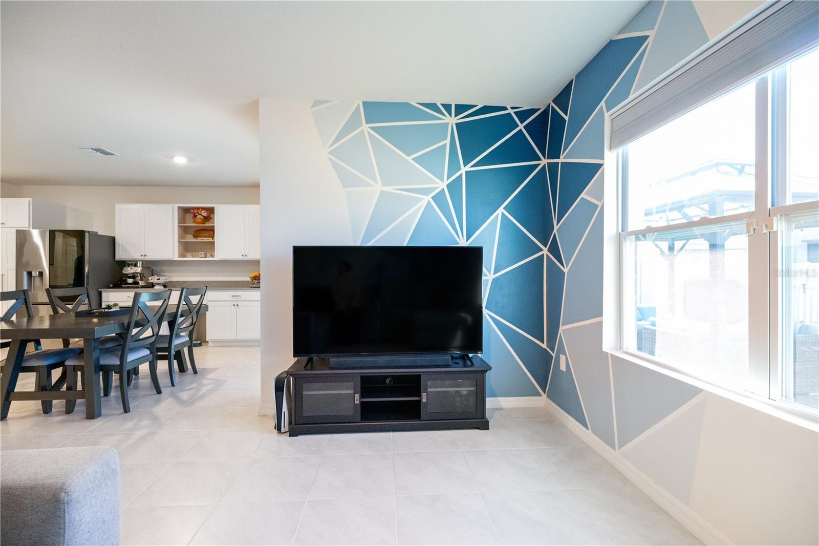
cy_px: 273
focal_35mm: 16
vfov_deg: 73.7
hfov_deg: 96.7
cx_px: 410
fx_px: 364
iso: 12800
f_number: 5.6
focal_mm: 16
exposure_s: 1/200
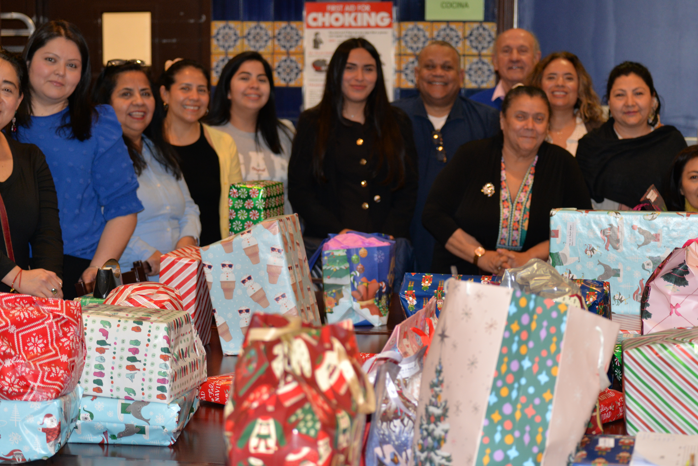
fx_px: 1842
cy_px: 223
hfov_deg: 21.4
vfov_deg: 14.4
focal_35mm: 95
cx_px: 395
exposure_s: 1/60
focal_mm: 82
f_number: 4.5
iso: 800
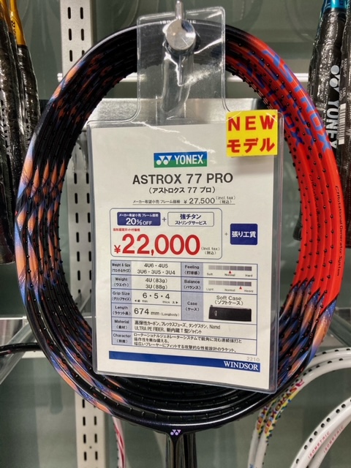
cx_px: 176
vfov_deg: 63.4
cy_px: 234
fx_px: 379
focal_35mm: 28
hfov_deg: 49.7
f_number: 1.8
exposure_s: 1/60
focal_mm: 3.99
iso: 64
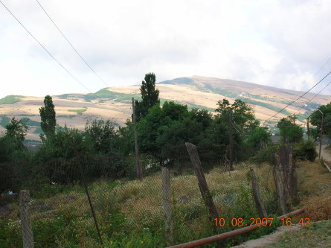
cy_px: 124
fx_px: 602
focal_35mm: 63
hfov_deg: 30.7
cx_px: 166
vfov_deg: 23.3
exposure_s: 1/69.3
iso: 50
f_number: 6.1
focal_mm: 10.4
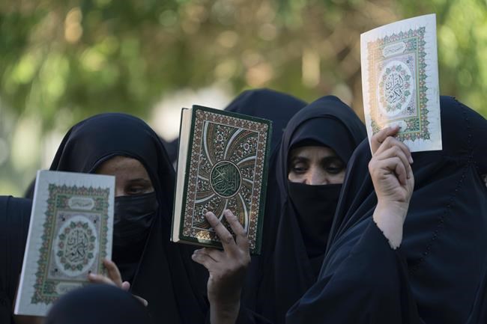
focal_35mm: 300
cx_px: 244
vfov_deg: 4.6
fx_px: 4057
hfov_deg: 6.9
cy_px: 162
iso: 640
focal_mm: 300
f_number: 5.6
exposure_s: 1/200
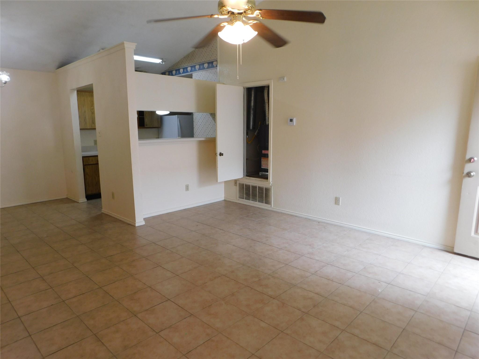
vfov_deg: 58.9
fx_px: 318
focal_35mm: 23
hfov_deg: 73.9
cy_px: 180
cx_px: 240
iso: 125
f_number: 3
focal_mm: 4
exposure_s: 1/40
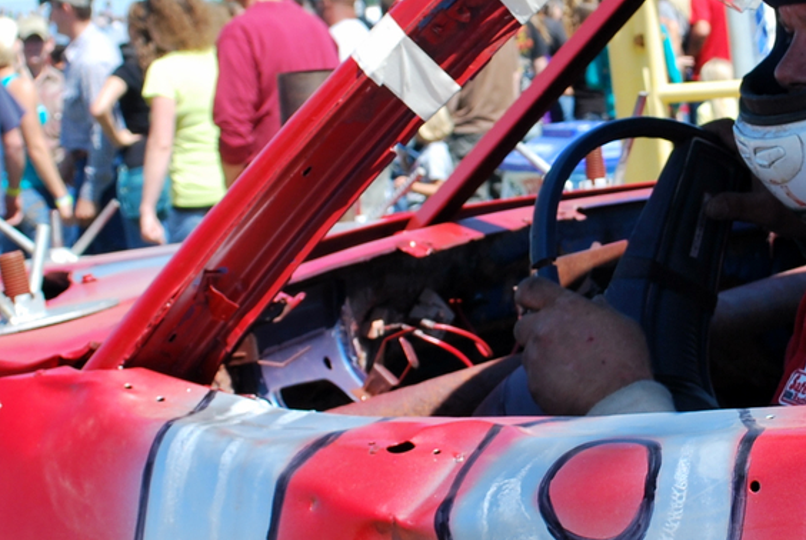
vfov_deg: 12.7
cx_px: 648
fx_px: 2422
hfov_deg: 18.7
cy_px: 171
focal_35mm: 108
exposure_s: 1/200
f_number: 7.1
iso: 100
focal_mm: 24
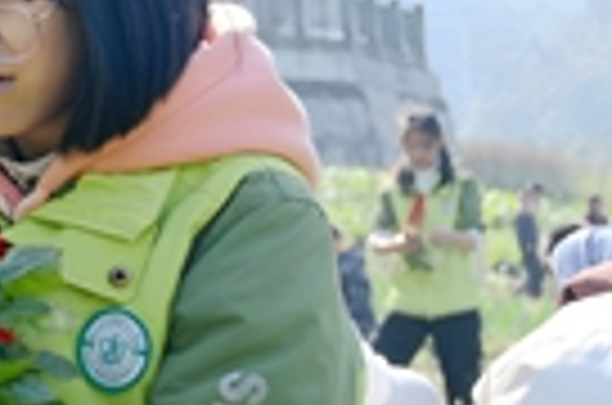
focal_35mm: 354
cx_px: -806
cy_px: 484
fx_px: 6004
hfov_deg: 5.6
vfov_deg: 3.9
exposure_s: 1/160
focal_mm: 50
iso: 100
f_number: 6.3
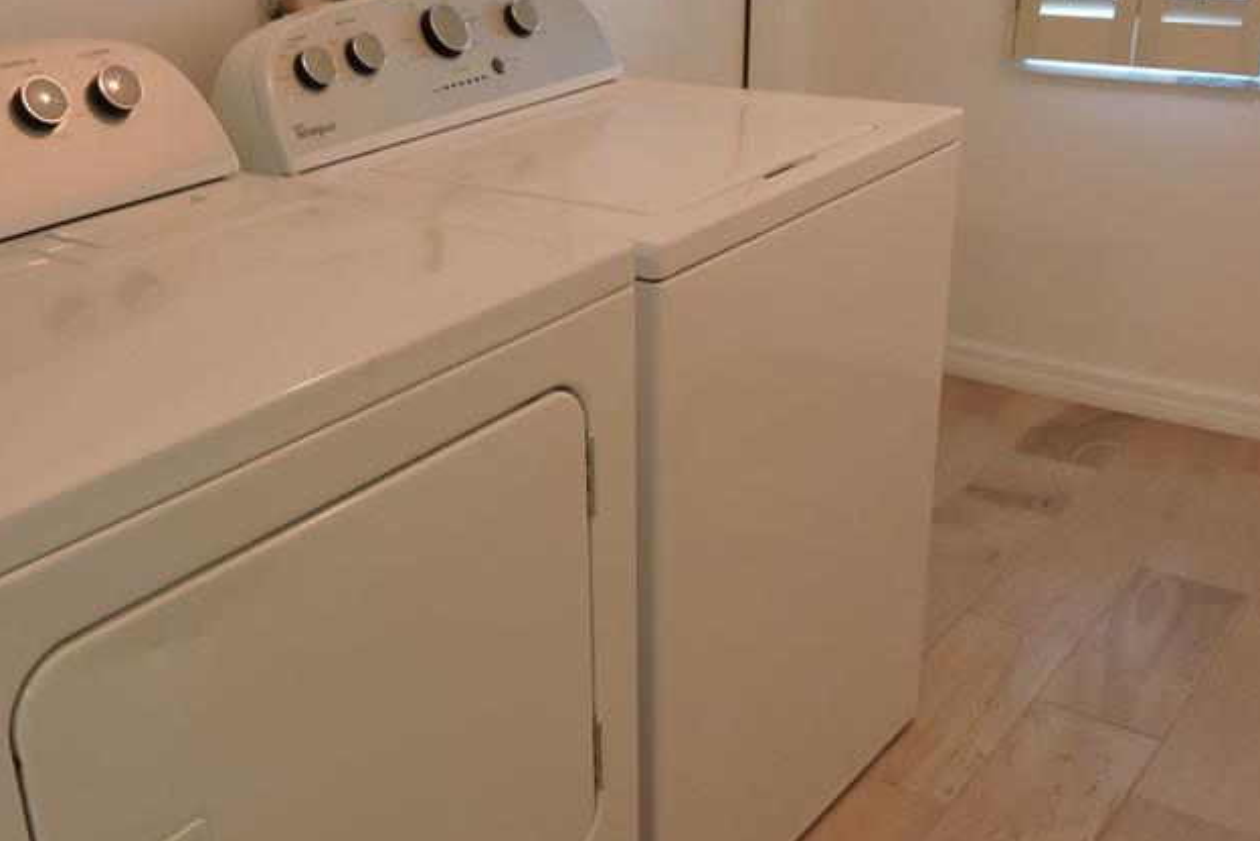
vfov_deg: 32.7
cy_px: 410
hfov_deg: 46.8
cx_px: 449
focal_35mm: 41
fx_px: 1436
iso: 320
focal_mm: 4.3
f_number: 3.3
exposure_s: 1/30
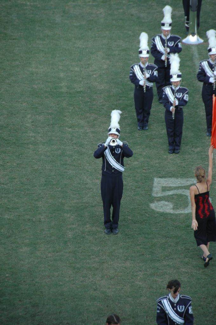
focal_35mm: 300
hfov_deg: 4.6
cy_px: 162
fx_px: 2707
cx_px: 108
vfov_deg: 6.9
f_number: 5.6
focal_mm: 200
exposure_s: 1/200
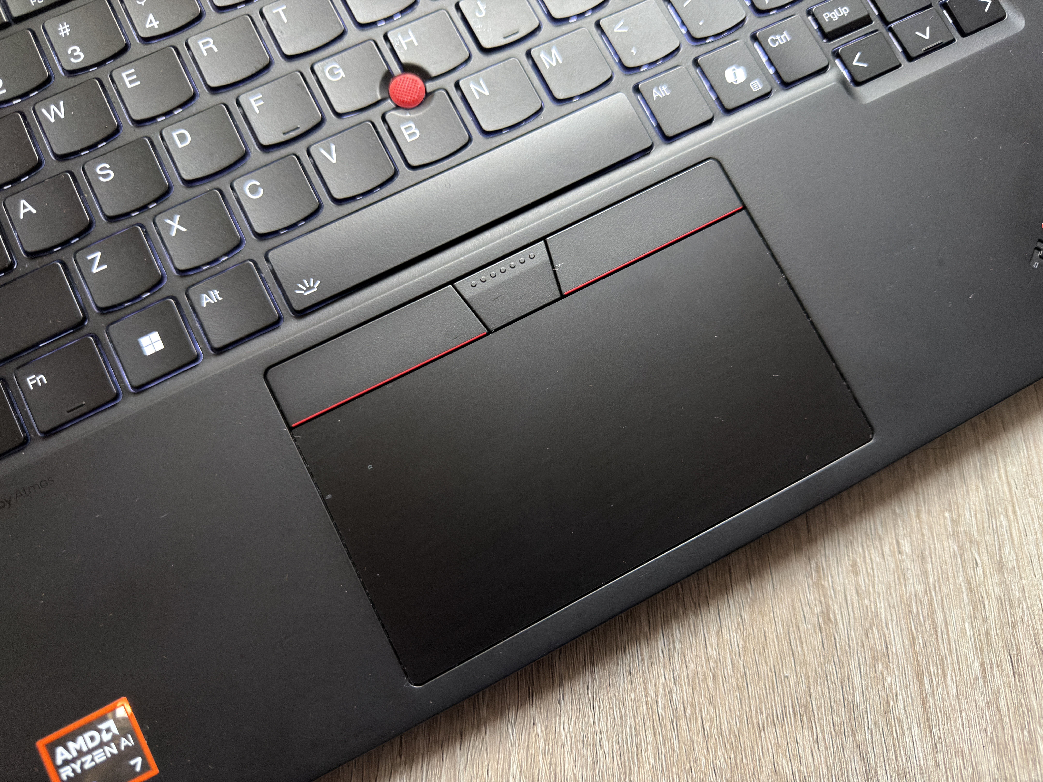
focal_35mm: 24
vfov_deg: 56.8
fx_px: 723
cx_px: 522
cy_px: 391
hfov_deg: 71.6
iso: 640
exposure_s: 1/30
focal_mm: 6.76
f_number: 1.78
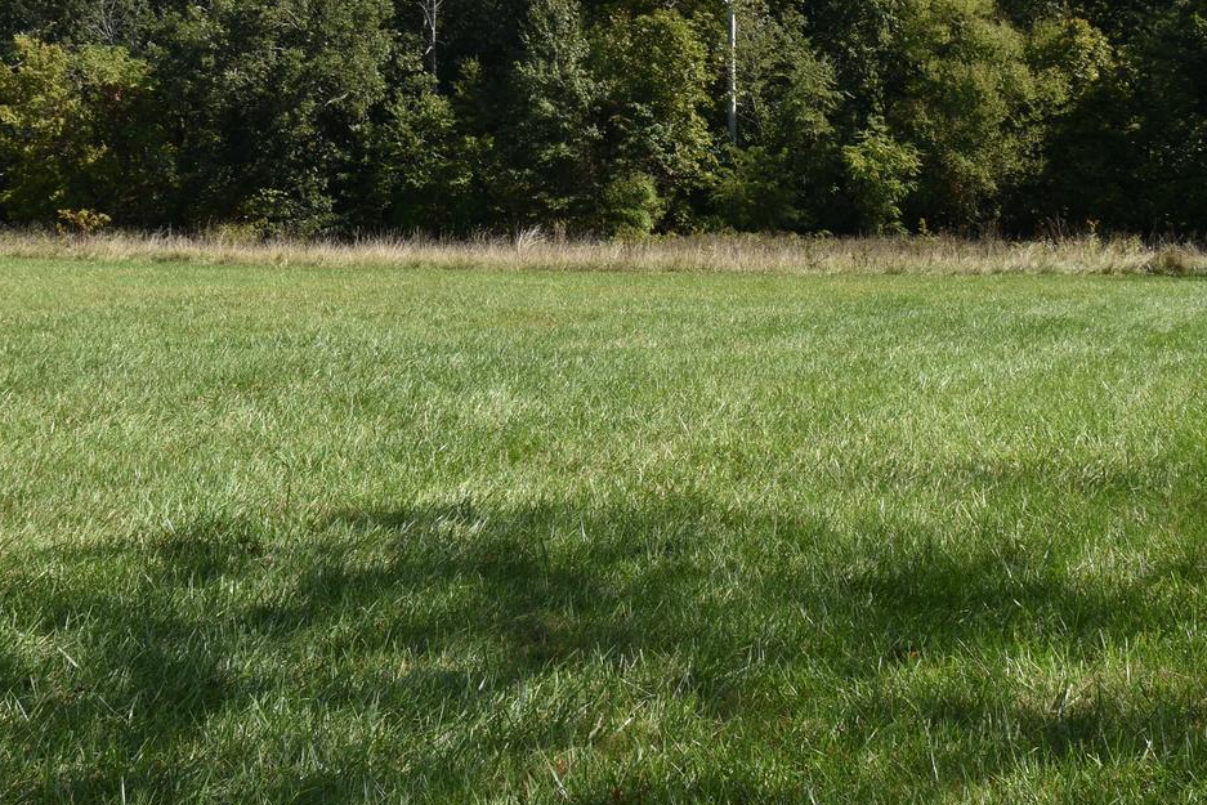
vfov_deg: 22.8
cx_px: 549
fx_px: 1978
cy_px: 196
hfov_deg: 33.9
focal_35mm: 59
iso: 100
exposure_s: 1/250
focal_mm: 18
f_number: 7.1
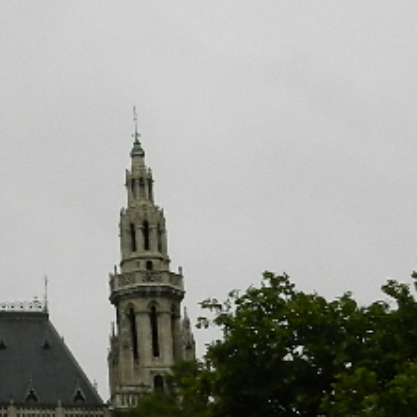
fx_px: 2058
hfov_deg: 10.7
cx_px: -379
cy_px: 86
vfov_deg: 11.5
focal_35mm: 151
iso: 160
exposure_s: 1/160
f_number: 4
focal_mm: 6.7
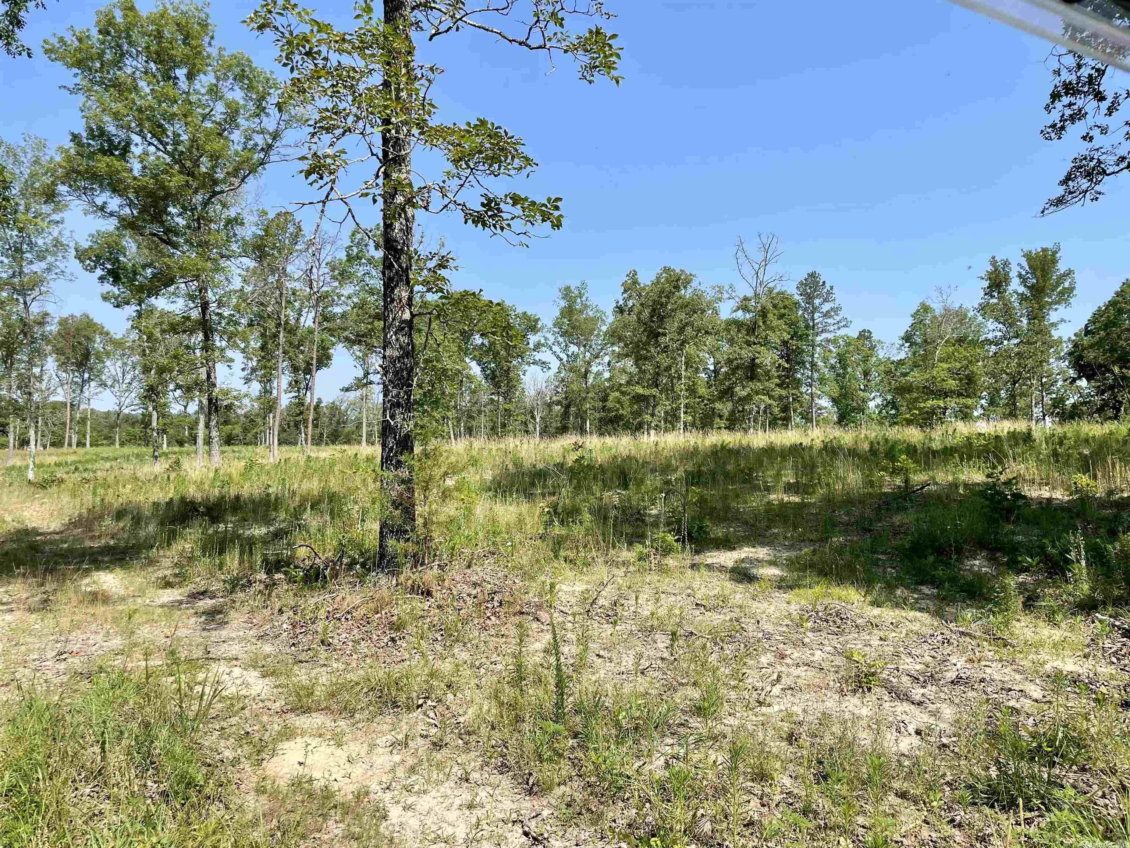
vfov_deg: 53.1
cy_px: 424
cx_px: 565
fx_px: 849
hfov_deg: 67.3
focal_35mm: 26
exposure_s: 1/2564
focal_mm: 4.2
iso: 32
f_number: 1.6
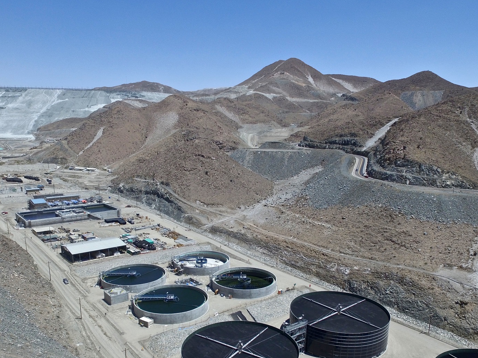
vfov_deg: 47.5
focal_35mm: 29
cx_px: 233
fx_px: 400
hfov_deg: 61.7
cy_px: 235
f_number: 2.8
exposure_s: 1/320
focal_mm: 3.61
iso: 100
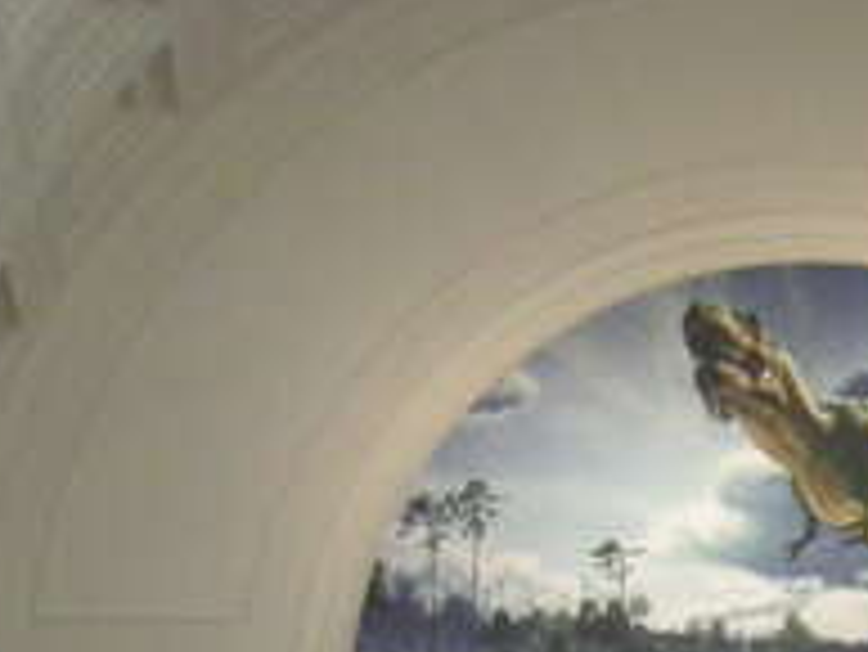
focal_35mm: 203
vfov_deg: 7.1
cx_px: 935
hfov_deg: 9.6
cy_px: 1151
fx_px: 5093
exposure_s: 1/45
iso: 400
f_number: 3.2
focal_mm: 7.9
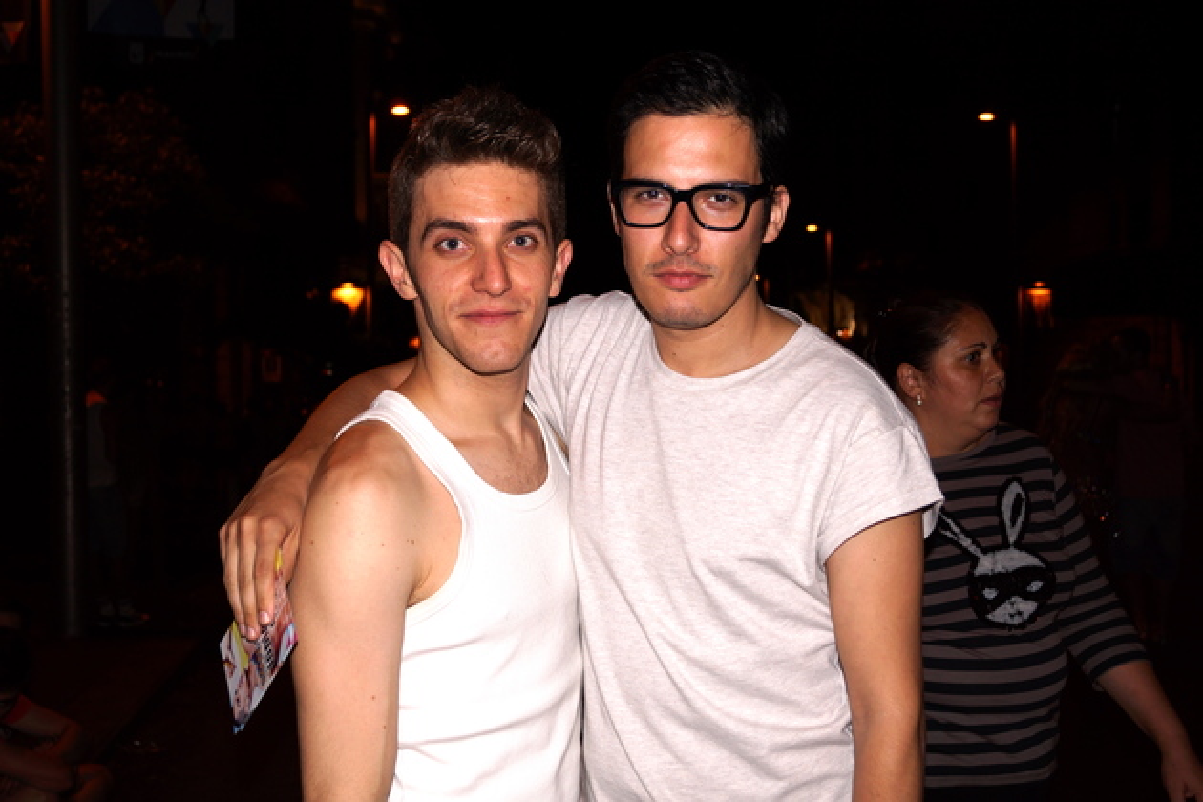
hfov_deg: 49.6
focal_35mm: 39
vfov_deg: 34.2
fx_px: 1303
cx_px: 602
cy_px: 401
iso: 100
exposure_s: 1/160
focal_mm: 26
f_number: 4.5
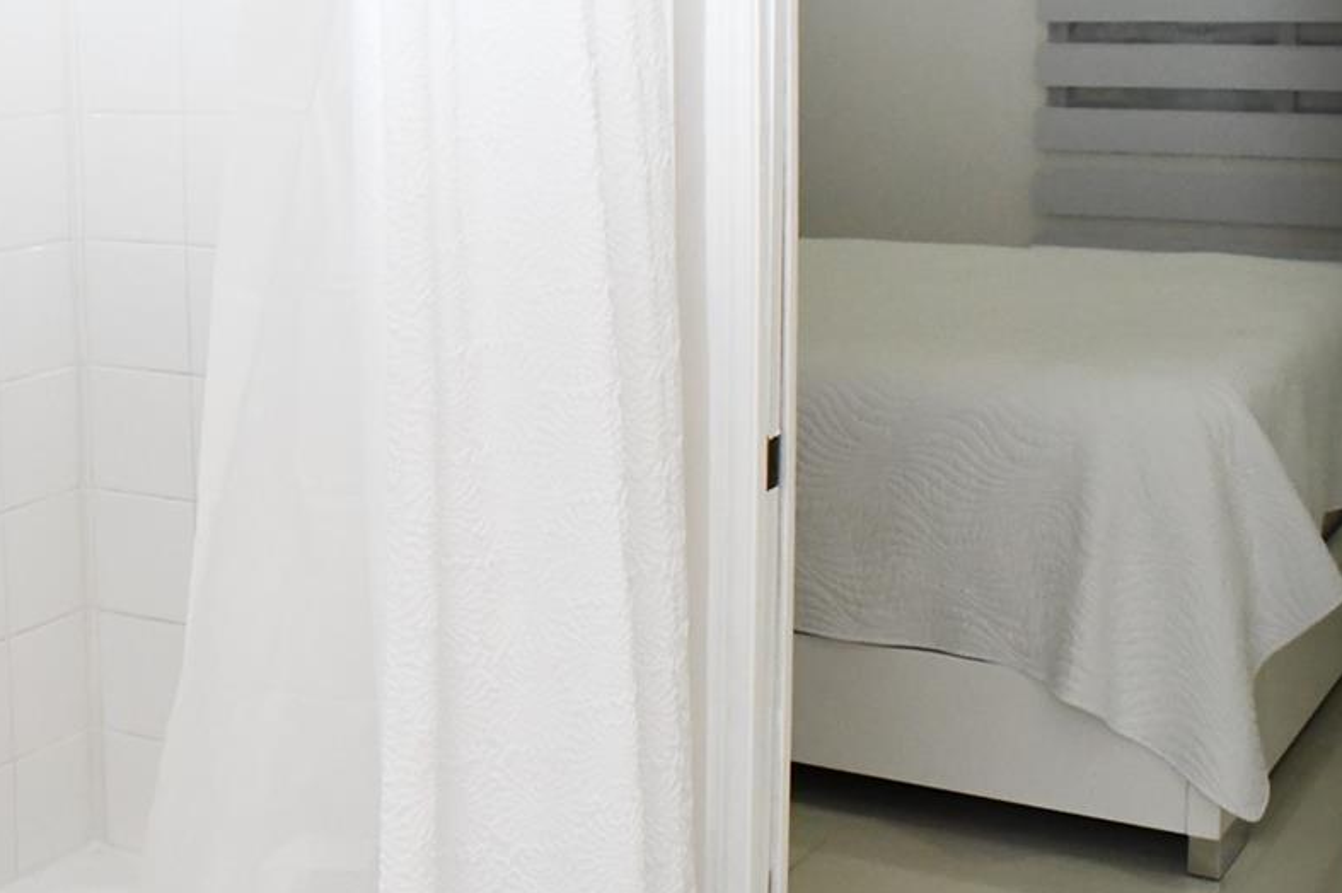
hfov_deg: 31.3
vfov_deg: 22.1
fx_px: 2273
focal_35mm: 61
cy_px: 279
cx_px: 128
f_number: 8
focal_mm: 20
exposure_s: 1/250
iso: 4000
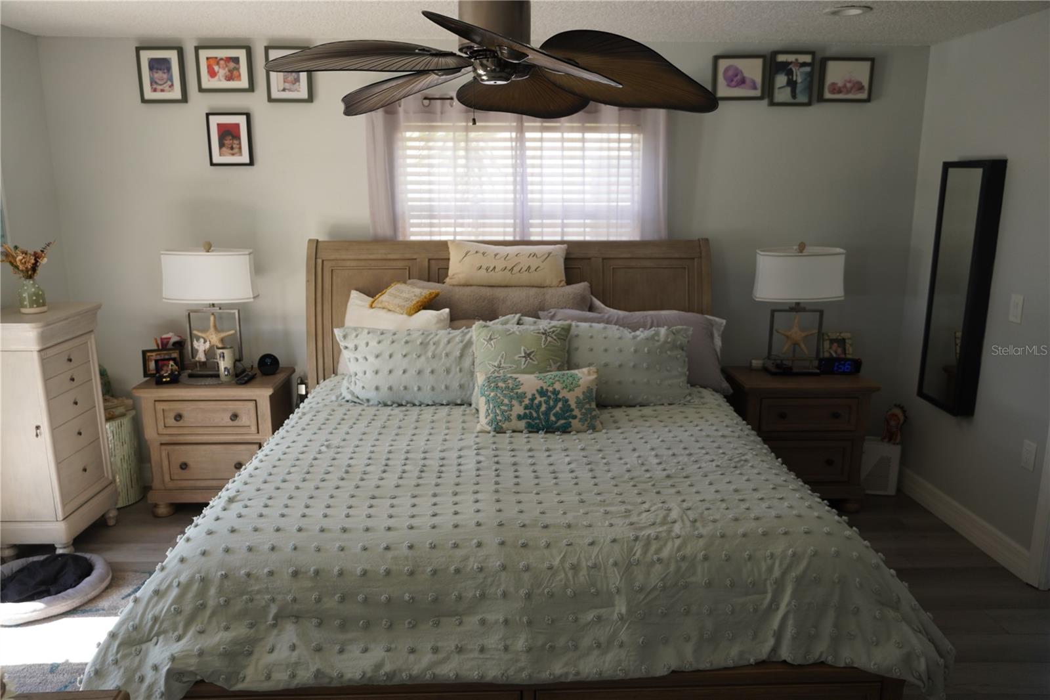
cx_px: 525
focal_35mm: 27
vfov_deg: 47.9
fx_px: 787
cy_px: 350
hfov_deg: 67.4
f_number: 3.5
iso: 160
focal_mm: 18
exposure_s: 1/30
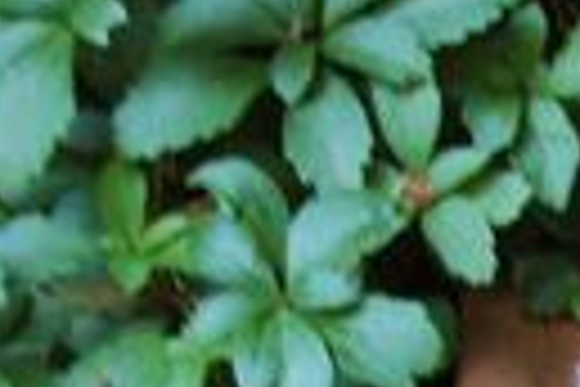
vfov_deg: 5.0
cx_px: 971
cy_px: 738
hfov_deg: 7.5
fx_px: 4317
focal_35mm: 268
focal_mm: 45
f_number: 5.3
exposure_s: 1/40
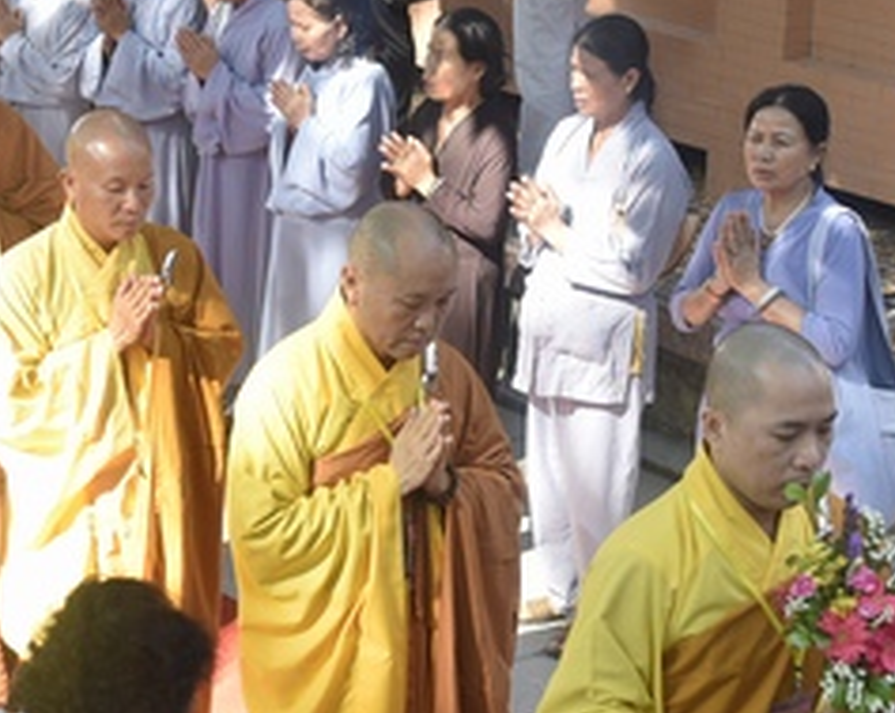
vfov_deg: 15.7
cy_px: 404
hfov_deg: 19.6
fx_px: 2593
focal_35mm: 98
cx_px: 359
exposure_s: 1/50
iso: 100
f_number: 5.6
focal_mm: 38
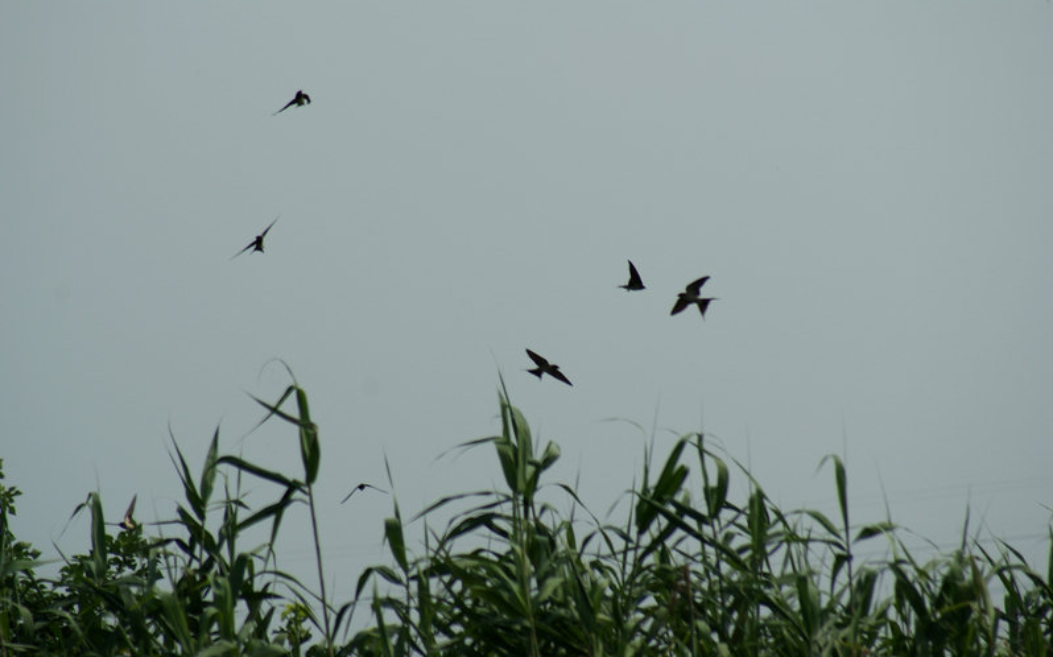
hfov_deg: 4.9
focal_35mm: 430
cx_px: 526
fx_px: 12335
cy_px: 346
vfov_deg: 3.1
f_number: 8
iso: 100
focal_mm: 280
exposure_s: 1/640
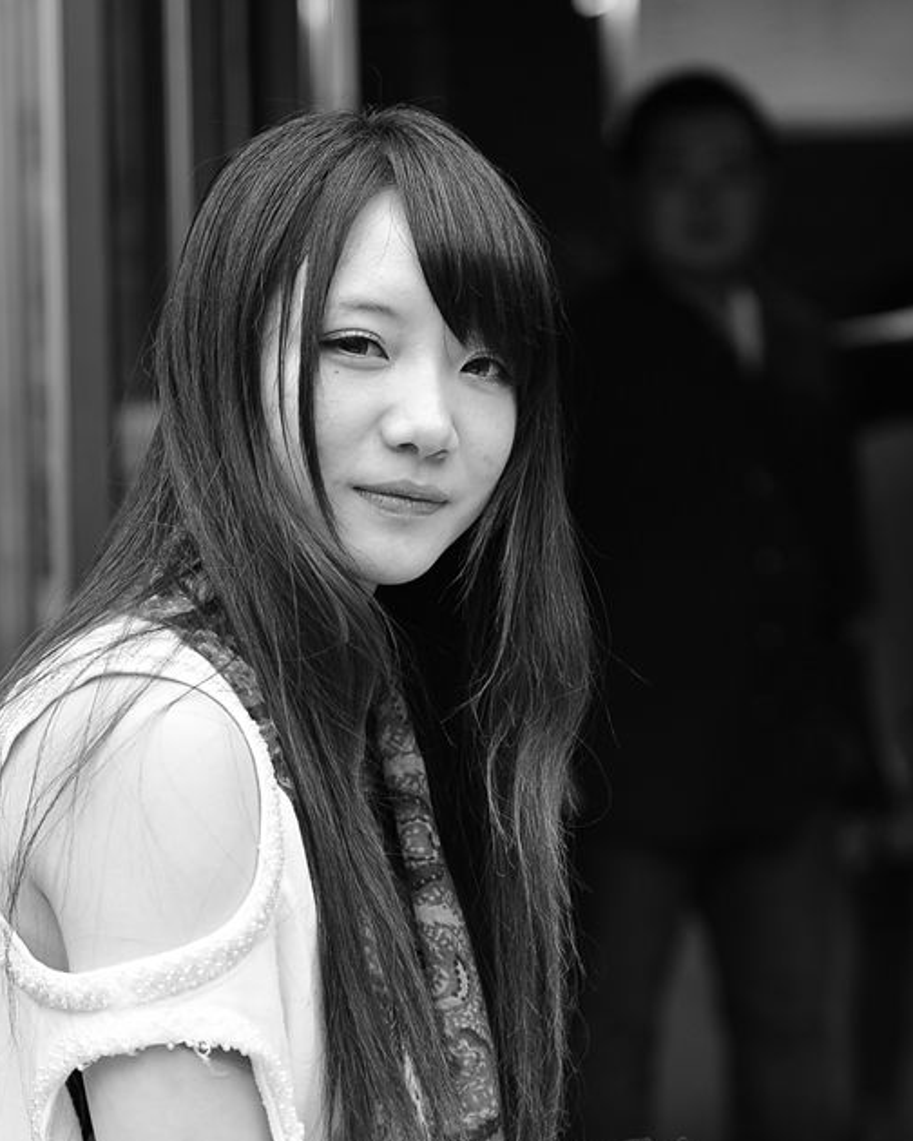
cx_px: 368
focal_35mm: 125
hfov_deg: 12.3
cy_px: 862
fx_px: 4222
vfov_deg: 15.3
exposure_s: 1/400
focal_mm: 70
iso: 500
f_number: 2.8
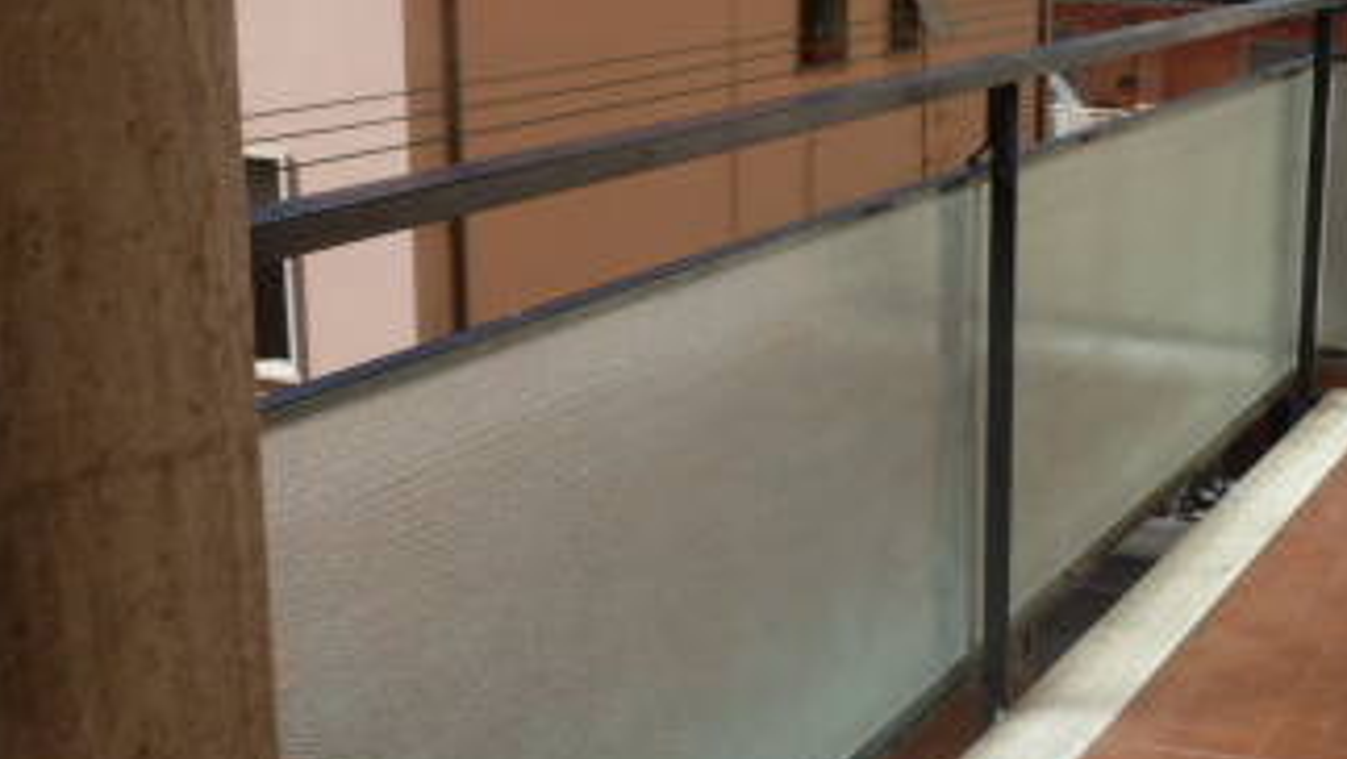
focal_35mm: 54
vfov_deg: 22.2
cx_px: 1189
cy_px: 321
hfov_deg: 36.3
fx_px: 1930
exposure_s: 1/400
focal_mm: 4.1
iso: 80
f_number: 5
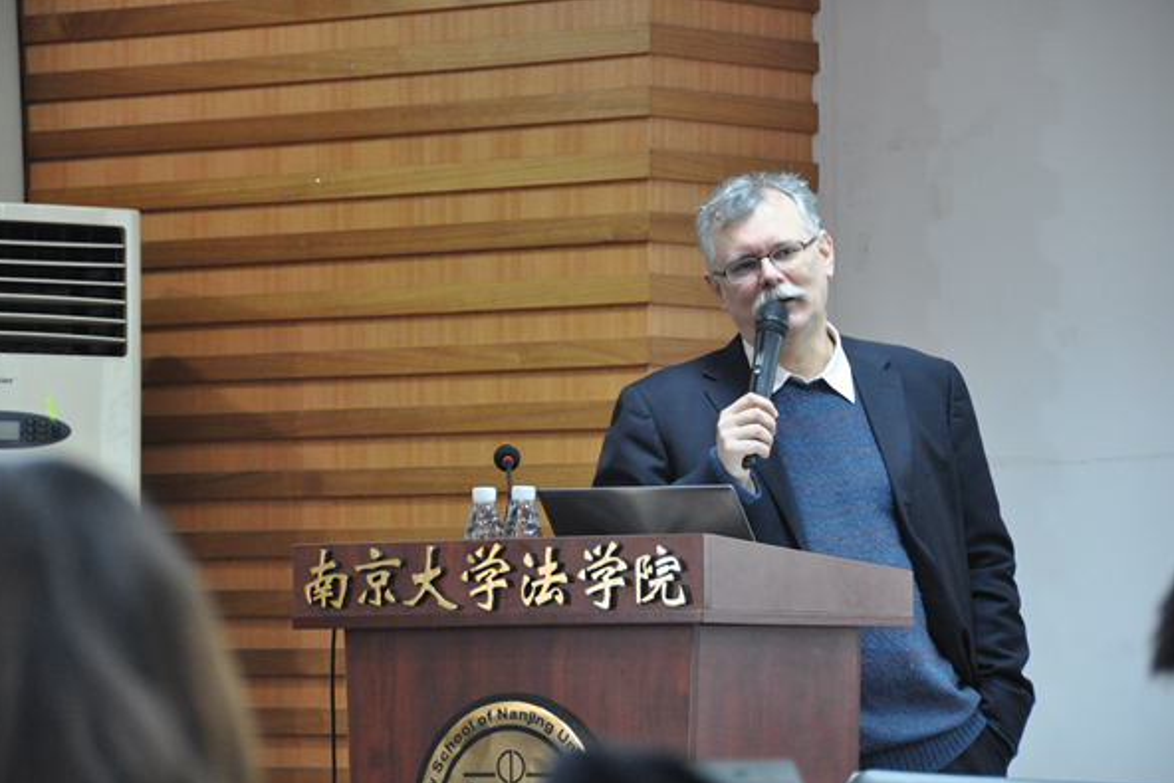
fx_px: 5203
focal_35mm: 160
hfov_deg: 12.9
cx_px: 581
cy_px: 393
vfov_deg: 8.6
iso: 1600
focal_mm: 105
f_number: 5.3
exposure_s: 1/25
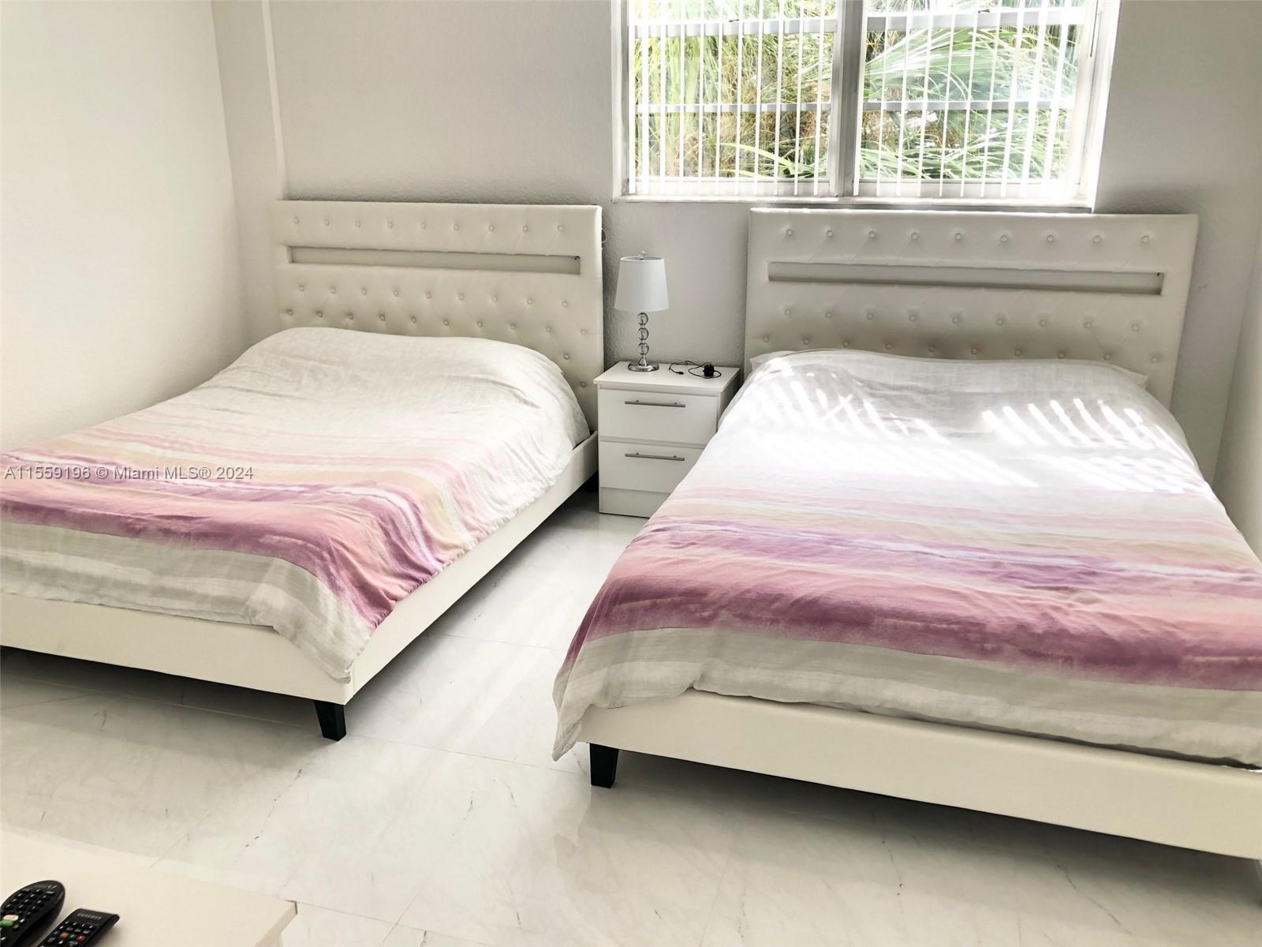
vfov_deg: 49.7
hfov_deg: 63.4
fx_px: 1021
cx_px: 631
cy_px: 474
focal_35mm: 28
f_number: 1.8
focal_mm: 3.99
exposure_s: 1/120
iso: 50
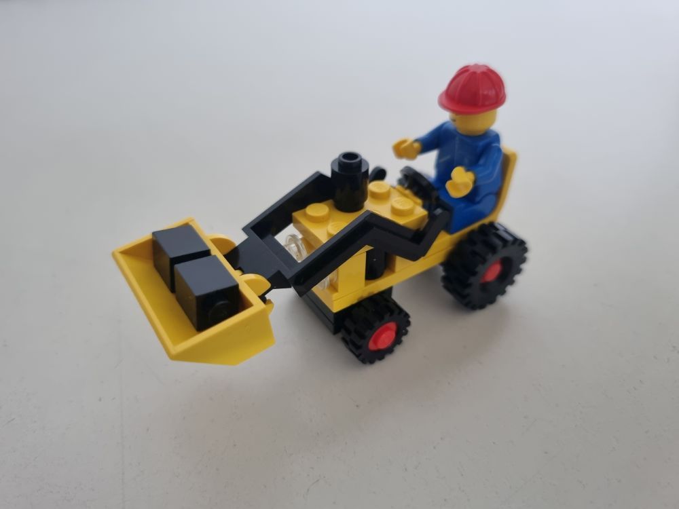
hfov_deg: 67.3
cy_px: 254
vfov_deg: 53.1
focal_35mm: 26
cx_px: 340
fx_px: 510
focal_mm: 5.4
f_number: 1.8
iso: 320
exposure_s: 1/50
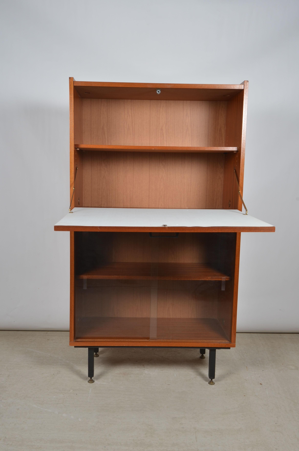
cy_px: 226
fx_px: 450
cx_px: 150
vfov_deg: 53.2
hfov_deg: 36.7
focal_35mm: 36
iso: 100
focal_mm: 24
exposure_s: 1/125
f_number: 14
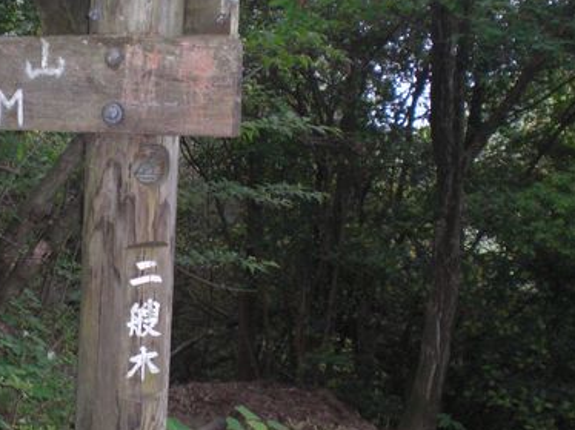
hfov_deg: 31.1
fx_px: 1013
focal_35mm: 61
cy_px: 267
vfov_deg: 23.9
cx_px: 134
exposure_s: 1/60
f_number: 3.1
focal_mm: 6.3
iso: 200
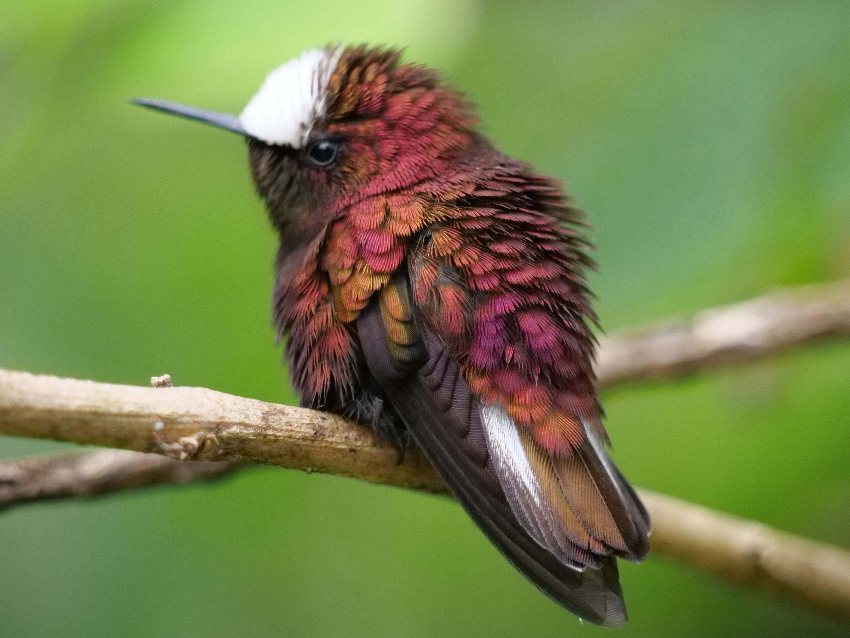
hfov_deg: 2.5
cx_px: 425
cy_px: 319
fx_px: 19644
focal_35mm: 800
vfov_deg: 1.9
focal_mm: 400
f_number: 6.3
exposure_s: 1/2000
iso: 4000
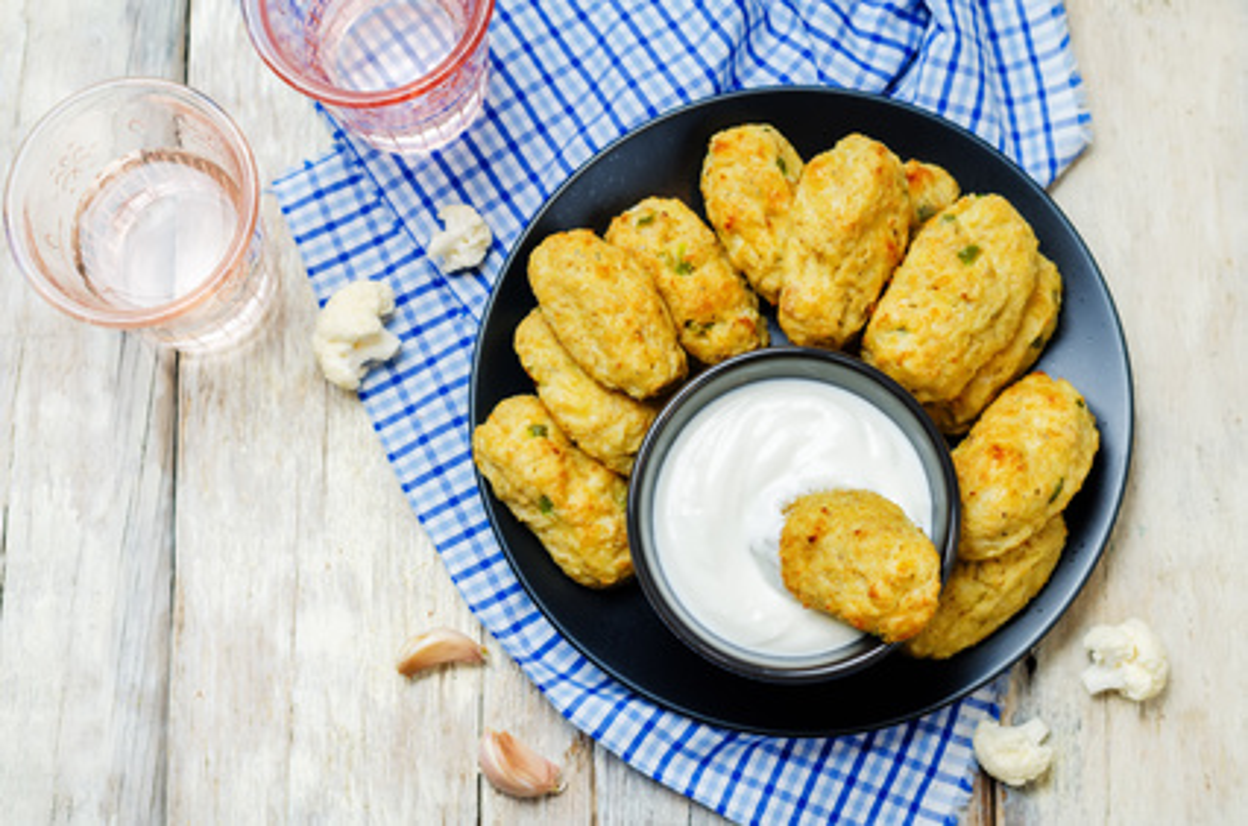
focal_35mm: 75
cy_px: 413
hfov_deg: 27.0
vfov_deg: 18.1
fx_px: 2594
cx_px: 624
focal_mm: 50
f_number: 5.6
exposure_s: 1/30
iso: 100
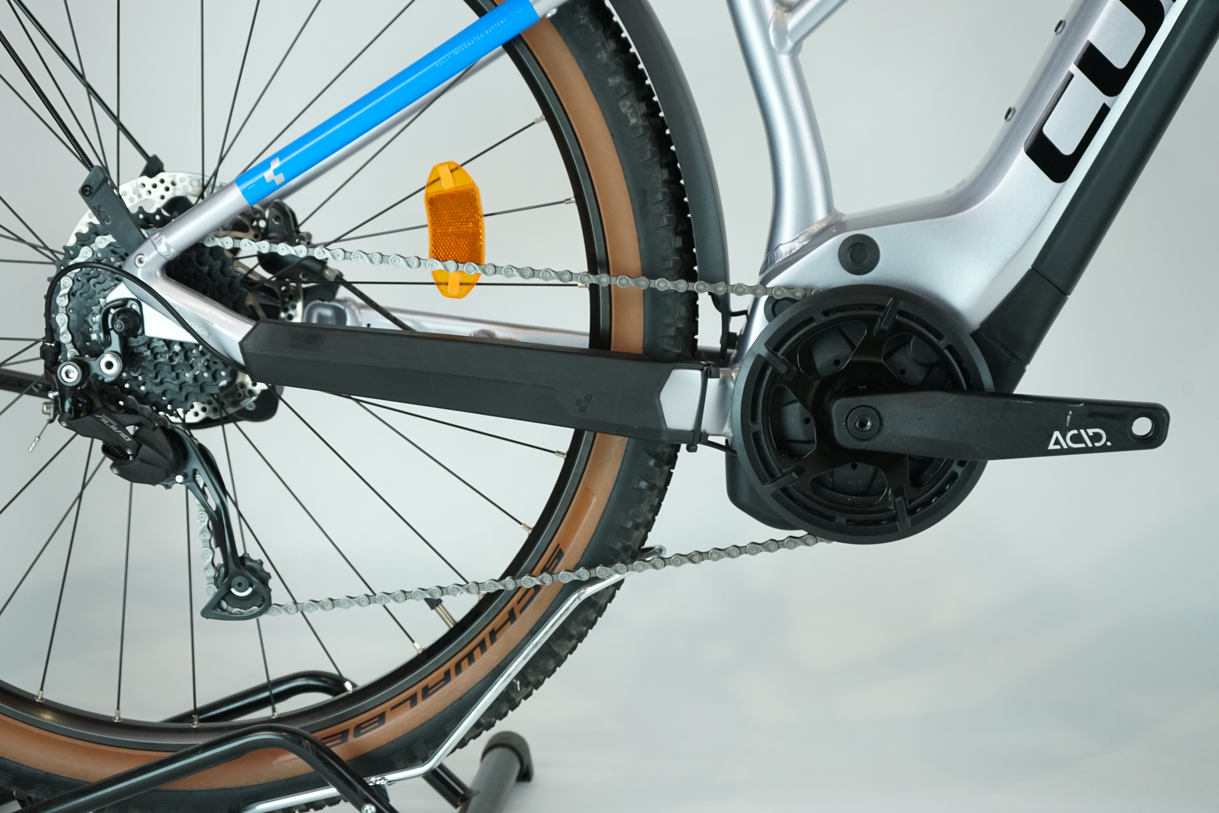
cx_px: 610
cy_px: 406
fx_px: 2269
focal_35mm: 67
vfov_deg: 20.3
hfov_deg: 30.1
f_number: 6.3
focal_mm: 67
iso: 1250
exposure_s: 1/200
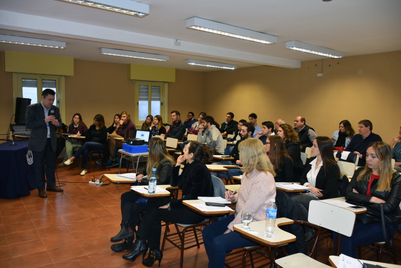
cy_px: 134
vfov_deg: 47.9
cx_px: 200
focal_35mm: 27
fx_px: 301
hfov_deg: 67.4
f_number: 3.5
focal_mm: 18
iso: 450
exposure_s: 1/60
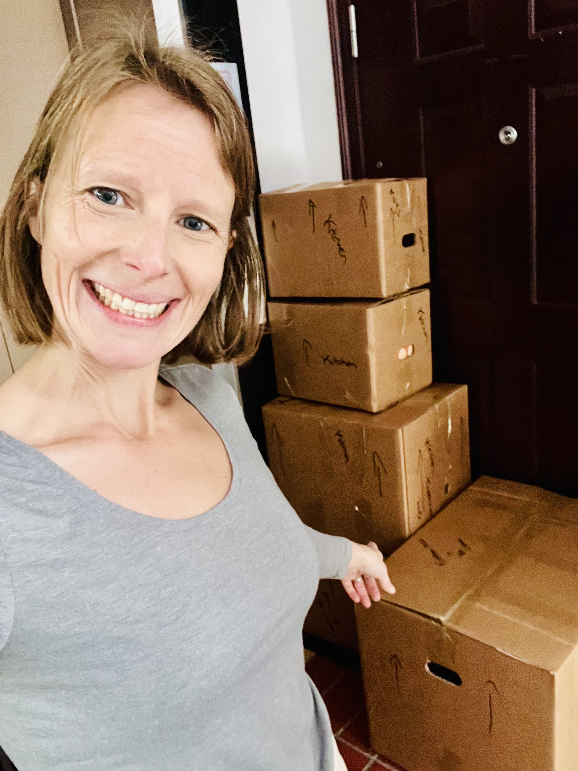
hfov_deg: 46.8
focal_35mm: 30
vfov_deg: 60.0
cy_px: 386
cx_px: 289
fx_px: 668
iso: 640
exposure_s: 1/20
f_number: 2.2
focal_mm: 2.71
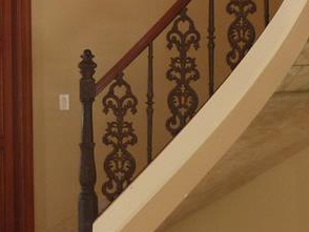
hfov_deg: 10.9
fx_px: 1617
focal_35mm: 181
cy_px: 25
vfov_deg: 8.2
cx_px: 164
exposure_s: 1/30
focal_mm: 8.5
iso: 250
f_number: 3.8
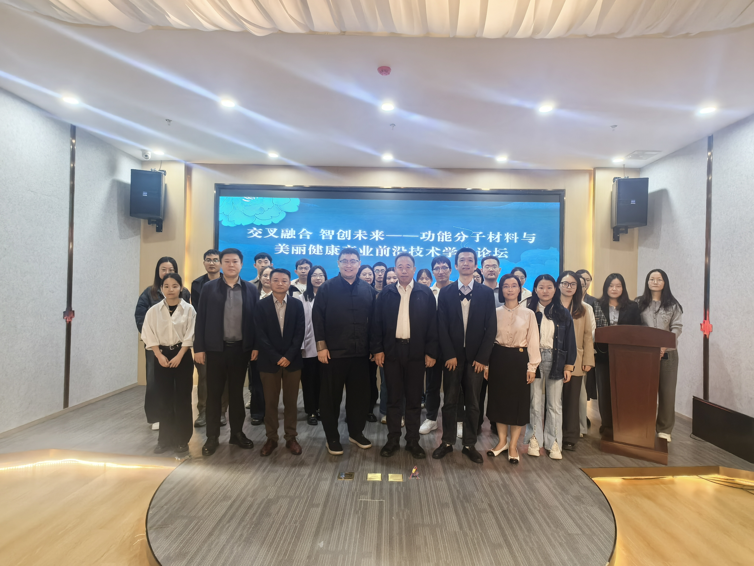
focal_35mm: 19
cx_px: 377
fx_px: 414
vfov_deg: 68.7
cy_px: 283
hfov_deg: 84.7
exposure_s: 1/50
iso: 250
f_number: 2.2
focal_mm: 1.95
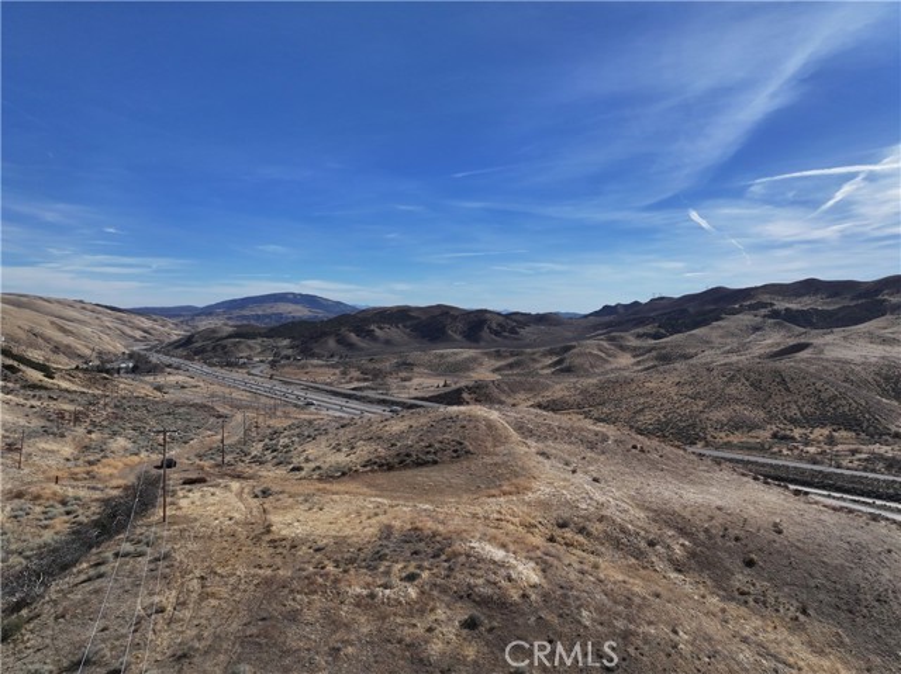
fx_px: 624
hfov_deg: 71.6
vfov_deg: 56.8
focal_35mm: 24
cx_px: 450
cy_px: 337
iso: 200
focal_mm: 12.29
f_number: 2.8
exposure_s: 1/500
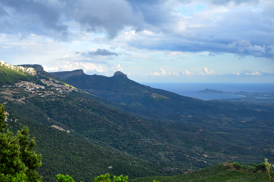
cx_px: 137
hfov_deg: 38.9
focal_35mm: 51
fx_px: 388
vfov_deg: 26.4
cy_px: 91
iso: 400
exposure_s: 1/250
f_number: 8
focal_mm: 34
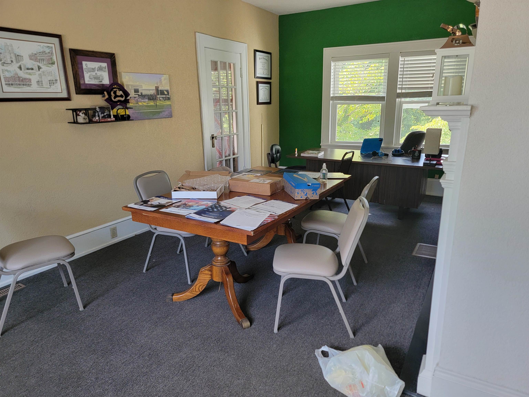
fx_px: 367
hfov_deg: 71.6
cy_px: 198
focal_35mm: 24
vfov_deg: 56.8
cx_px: 264
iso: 200
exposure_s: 1/120
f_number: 1.8
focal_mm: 6.7
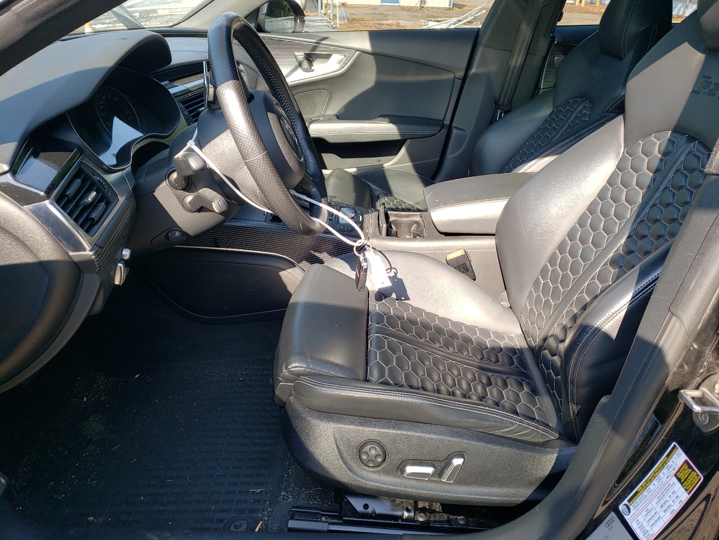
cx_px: 360
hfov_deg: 67.3
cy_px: 270
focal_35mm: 26
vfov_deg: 53.1
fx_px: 540
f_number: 1.5
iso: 50
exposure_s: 1/370
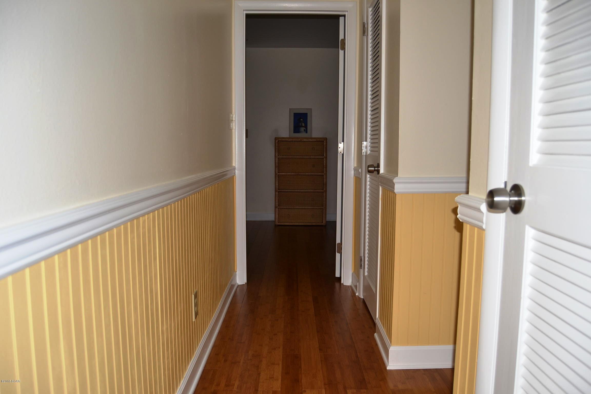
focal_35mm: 27
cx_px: 296
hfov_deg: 67.4
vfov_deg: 47.9
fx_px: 443
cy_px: 197
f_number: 3.5
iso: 100
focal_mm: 18
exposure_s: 1/60
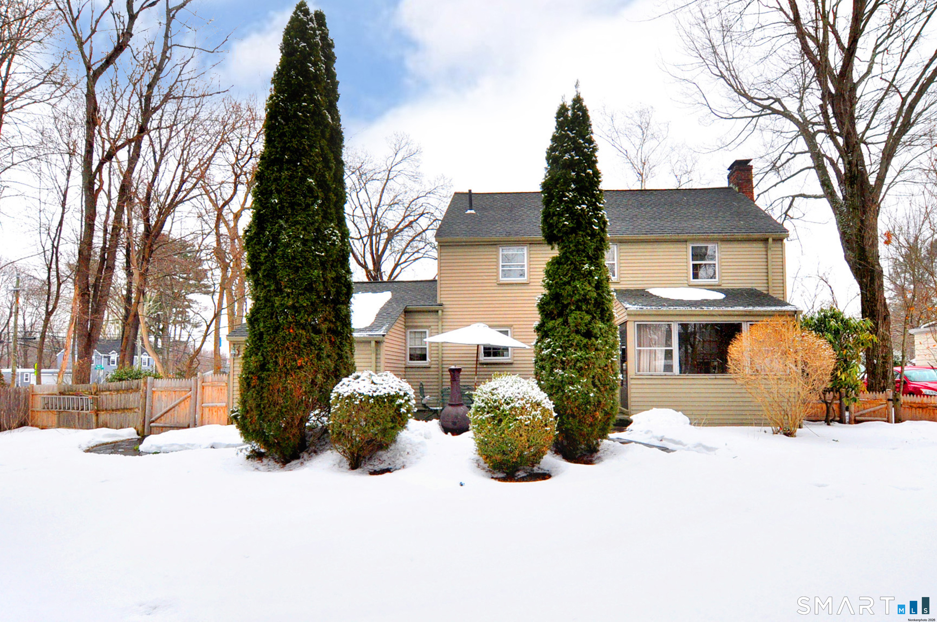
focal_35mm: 16
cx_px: 468
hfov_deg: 95.1
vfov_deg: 71.9
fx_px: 429
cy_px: 311
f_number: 8
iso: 1000
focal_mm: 11
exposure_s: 1/200
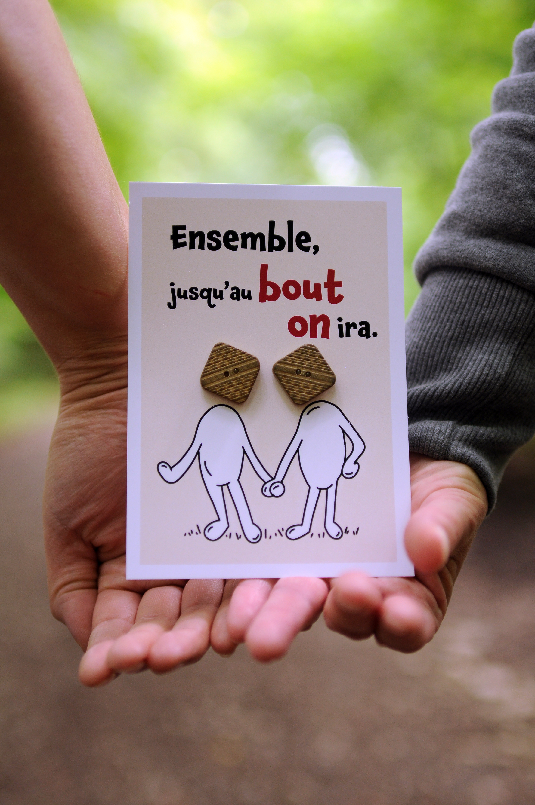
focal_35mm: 52
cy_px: 402
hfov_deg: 25.7
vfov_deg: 37.9
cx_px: 268
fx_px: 1173
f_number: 1.8
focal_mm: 35
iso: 320
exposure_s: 1/125
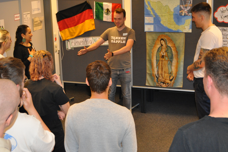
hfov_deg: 37.7
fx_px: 334
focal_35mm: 53
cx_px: 104
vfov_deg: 25.4
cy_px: 48
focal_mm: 23
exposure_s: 1/60
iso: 800
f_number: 3.8
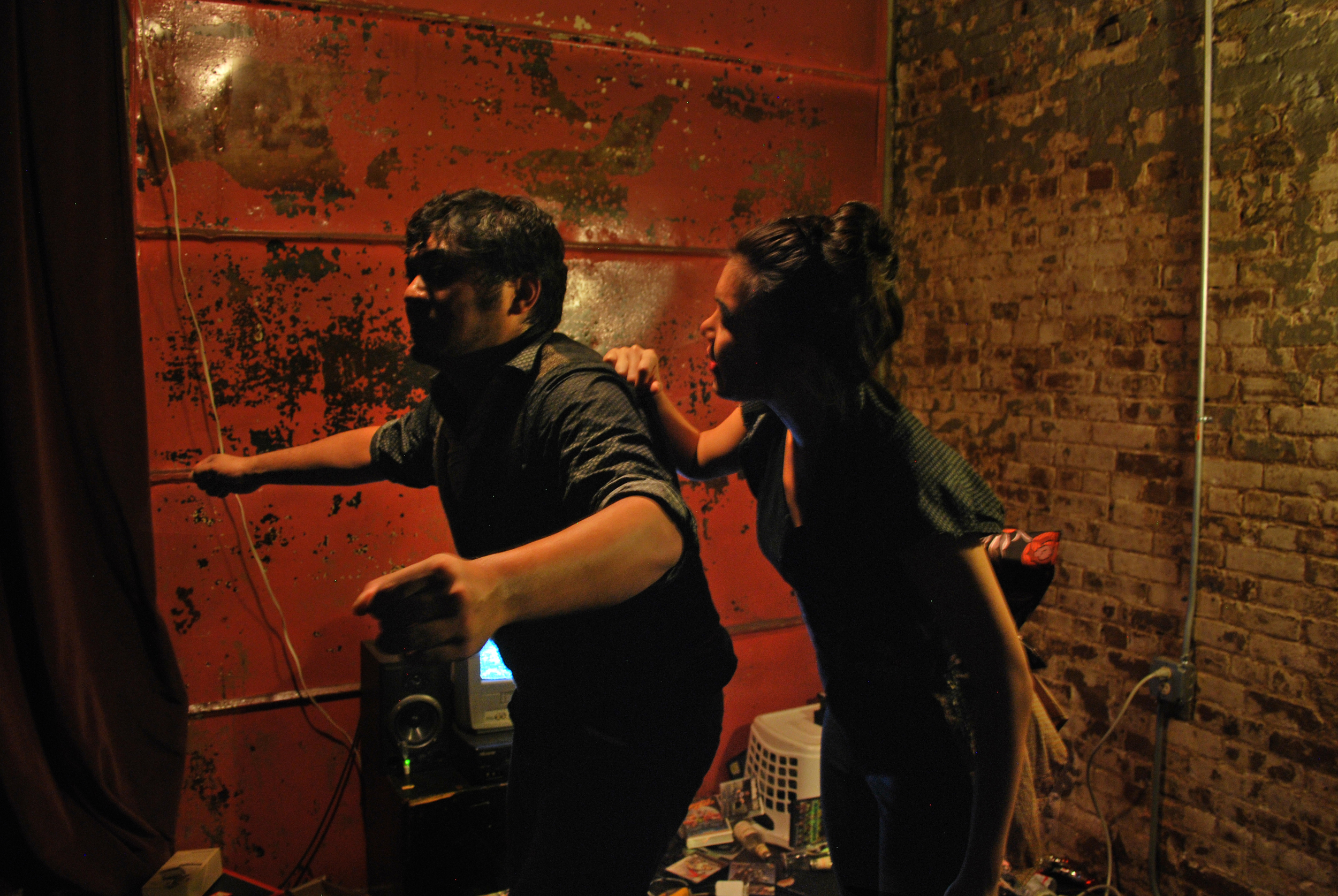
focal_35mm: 27
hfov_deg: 67.3
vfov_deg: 48.1
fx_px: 1005
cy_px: 448
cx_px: 669
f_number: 4.5
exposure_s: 1/13
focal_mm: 18
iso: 400
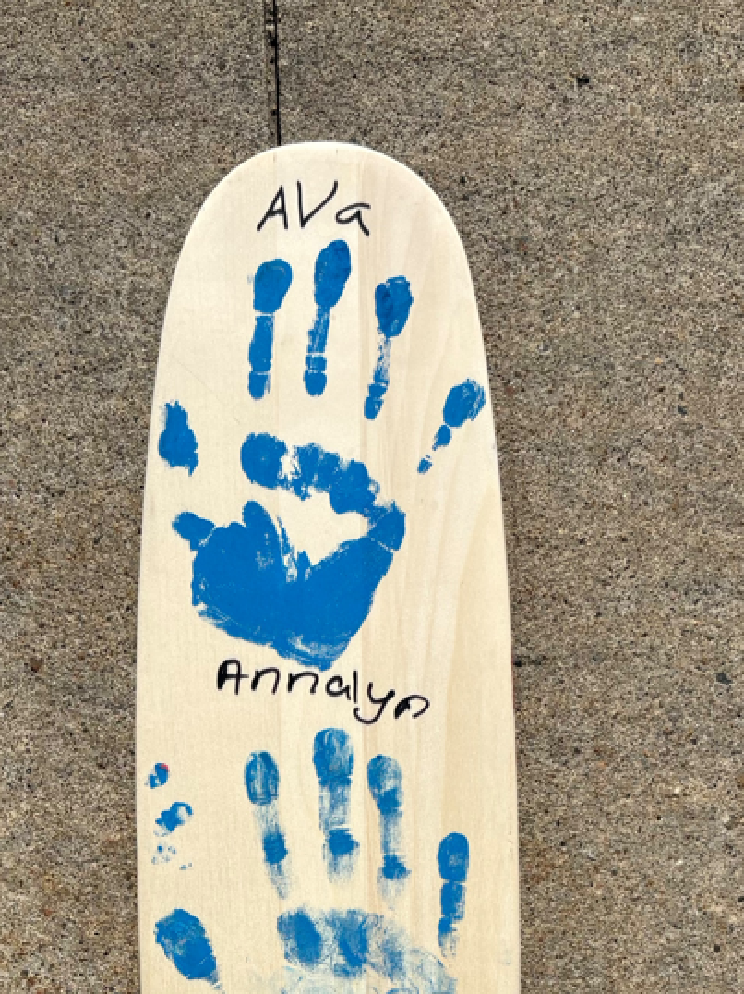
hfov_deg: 25.2
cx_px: 310
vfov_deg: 30.9
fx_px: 1663
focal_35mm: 58
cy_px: 985
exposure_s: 1/8850
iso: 50
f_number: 1.6
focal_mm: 5.96
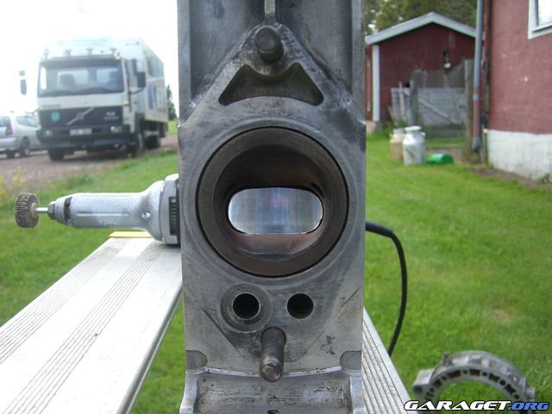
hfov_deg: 49.0
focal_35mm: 38
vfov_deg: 37.7
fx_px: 606
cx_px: 276
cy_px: 207
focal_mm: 6.2
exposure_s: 1/250
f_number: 2.7
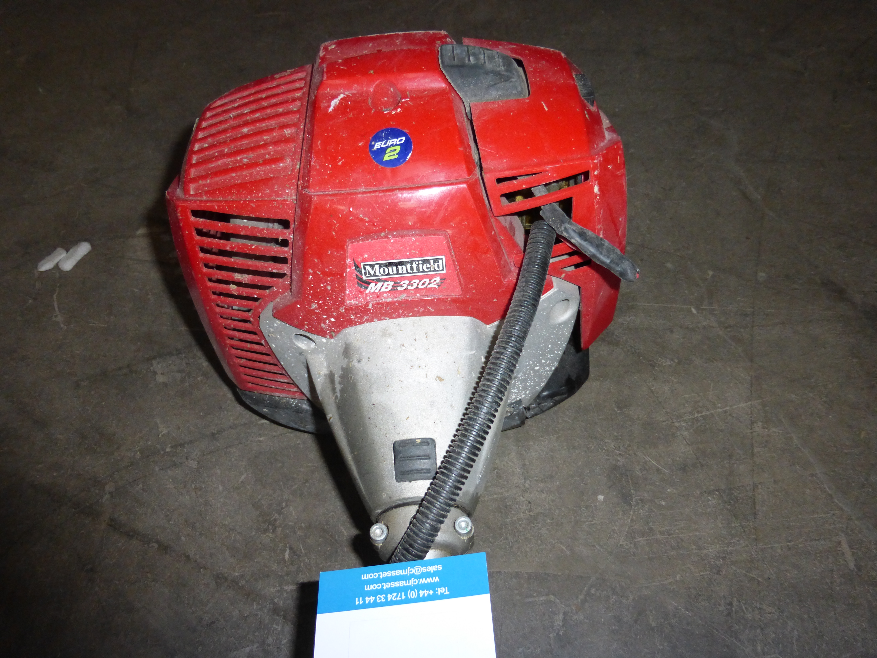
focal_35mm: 25
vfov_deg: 54.9
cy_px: 329
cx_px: 438
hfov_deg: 69.4
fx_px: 633
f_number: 3.3
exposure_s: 1/250
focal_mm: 4.3
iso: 400
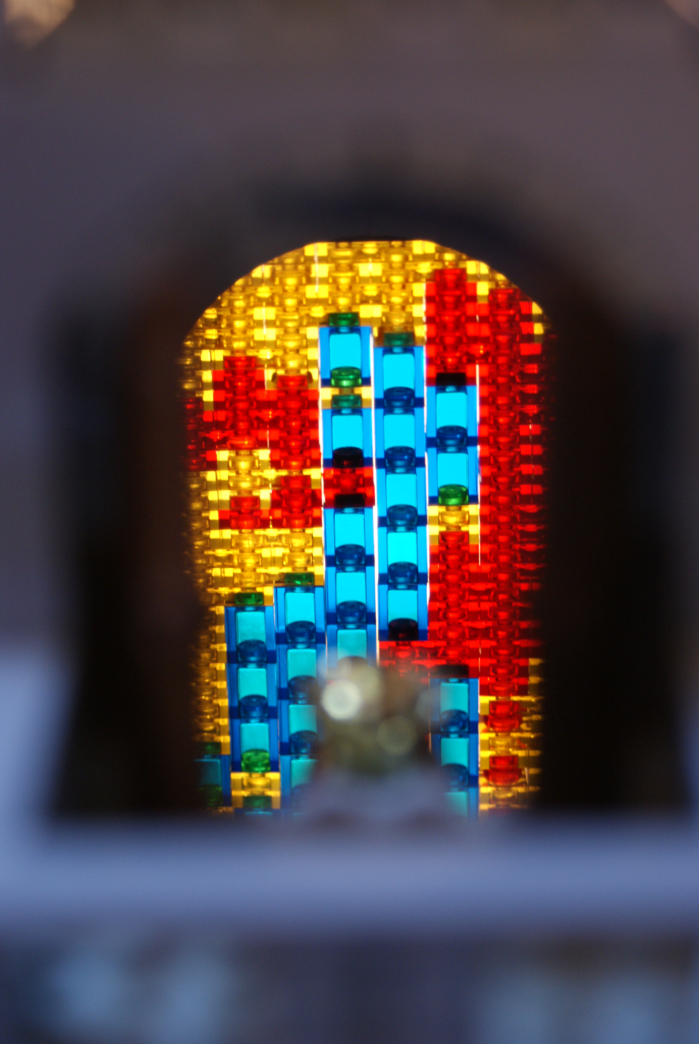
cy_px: 522
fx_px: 2396
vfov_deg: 24.6
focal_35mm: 82
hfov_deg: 16.6
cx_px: 350
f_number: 5.6
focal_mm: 55
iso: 400
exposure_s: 1/8
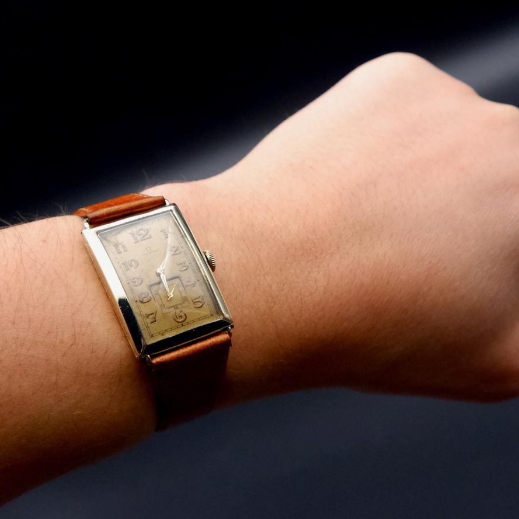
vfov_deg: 28.2
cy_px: 260
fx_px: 1035
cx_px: 271
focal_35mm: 61
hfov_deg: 28.2
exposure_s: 1/4000
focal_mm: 31.5
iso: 6400
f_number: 6.4
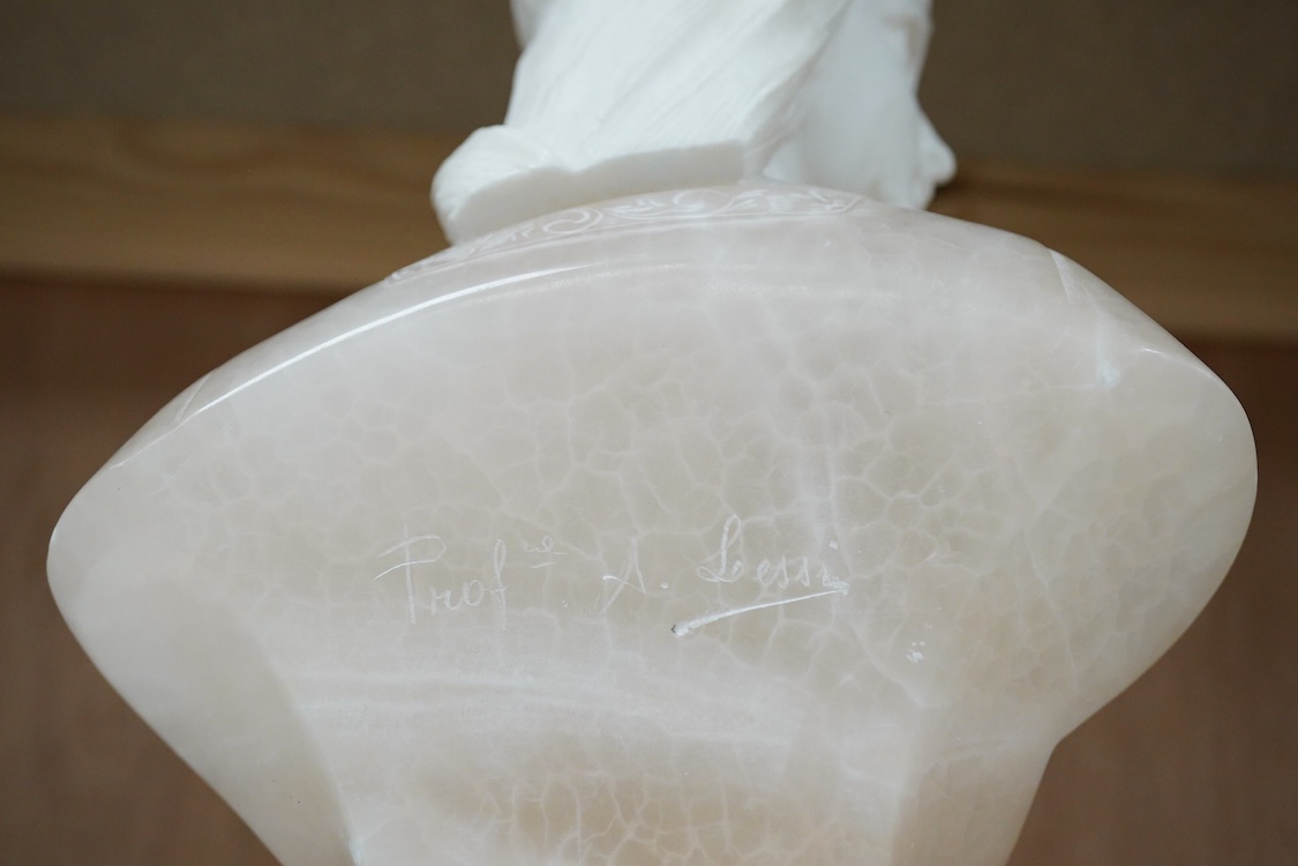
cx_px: 649
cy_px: 433
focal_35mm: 45
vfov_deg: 29.9
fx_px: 1622
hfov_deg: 43.6
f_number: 8
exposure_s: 1/400
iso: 3200
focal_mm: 30
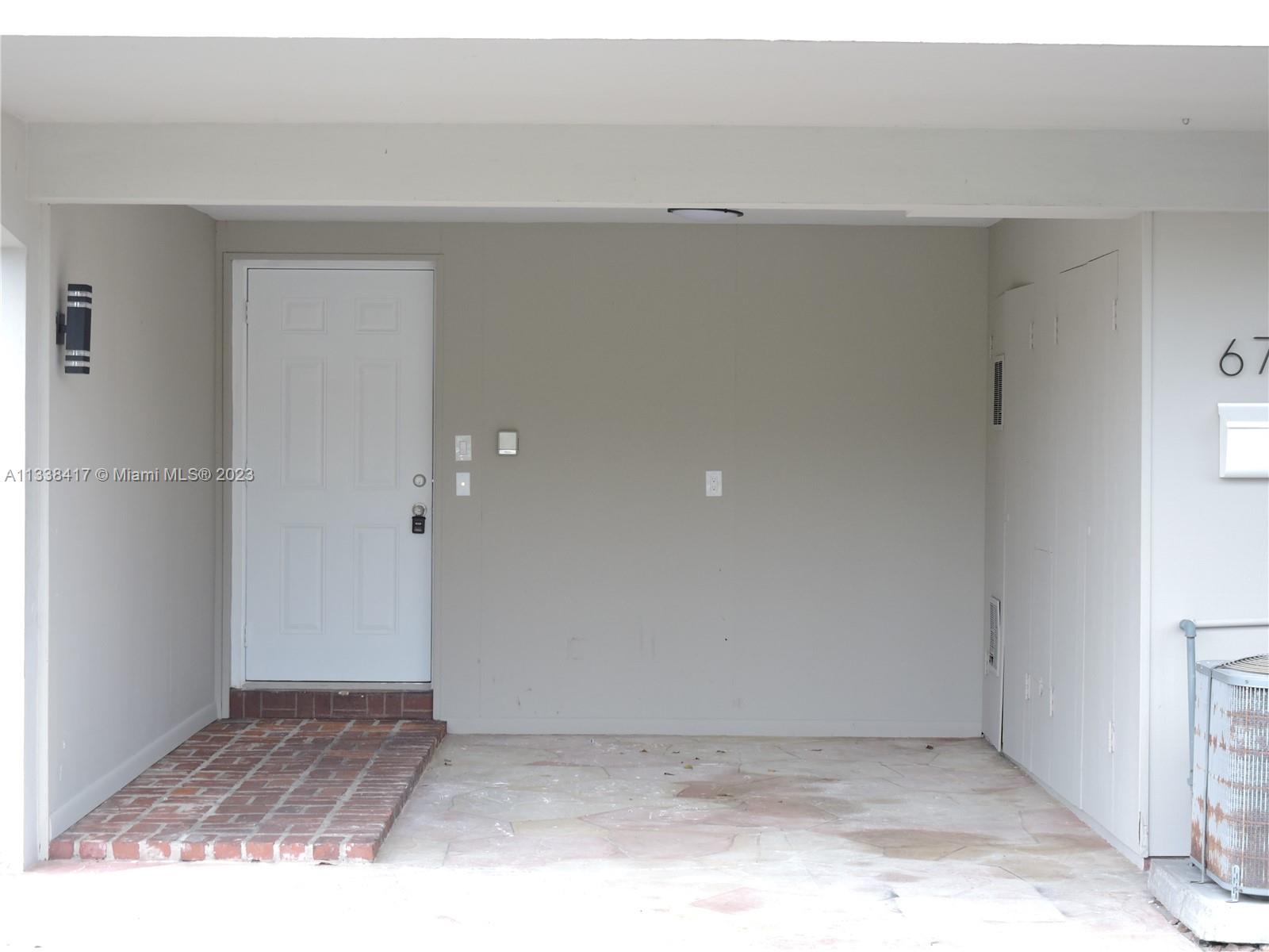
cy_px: 476
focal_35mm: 70
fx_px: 2566
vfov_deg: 21.0
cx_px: 634
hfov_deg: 27.8
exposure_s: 1/30
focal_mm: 12.5
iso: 100
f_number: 4.5
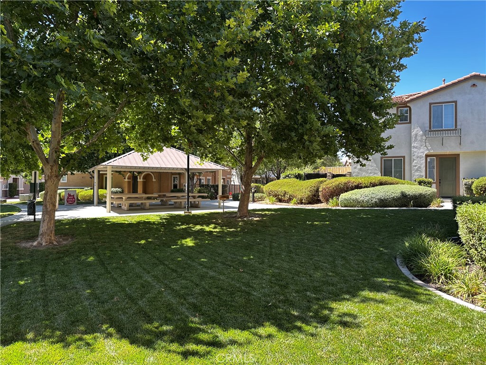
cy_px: 182
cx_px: 243
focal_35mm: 24
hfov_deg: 71.6
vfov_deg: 56.8
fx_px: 337
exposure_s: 1/452
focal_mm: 6.86
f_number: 1.78
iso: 80
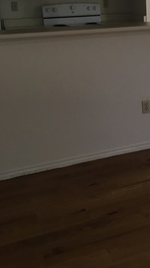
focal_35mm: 56
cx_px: 177
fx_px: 397
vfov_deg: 36.5
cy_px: 74
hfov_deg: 20.2
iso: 32
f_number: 2.2
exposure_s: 1/30
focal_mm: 4.15
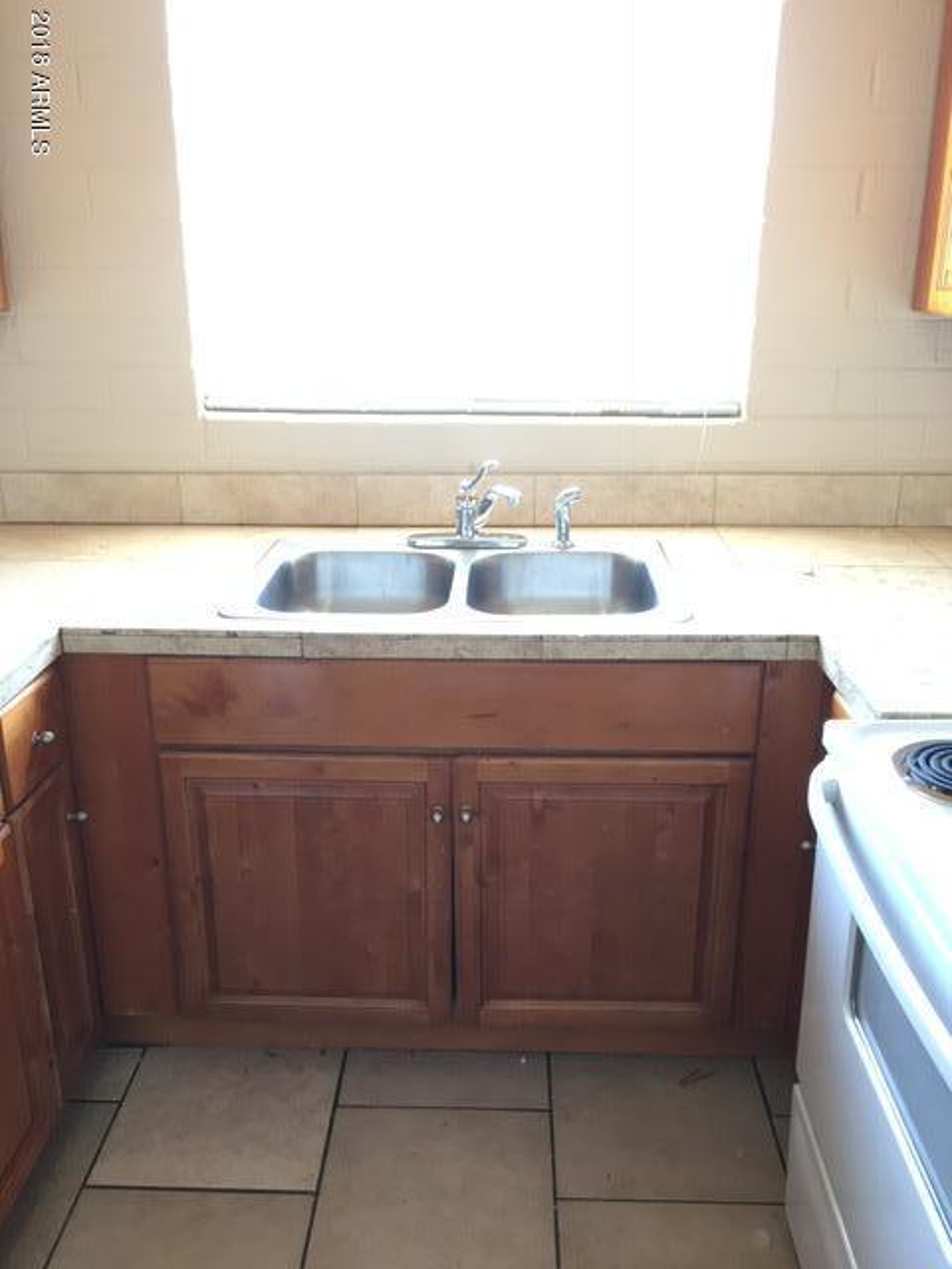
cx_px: 476
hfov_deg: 48.2
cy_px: 634
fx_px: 1063
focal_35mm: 29
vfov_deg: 61.7
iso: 100
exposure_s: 1/30
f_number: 2.2
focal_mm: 4.15
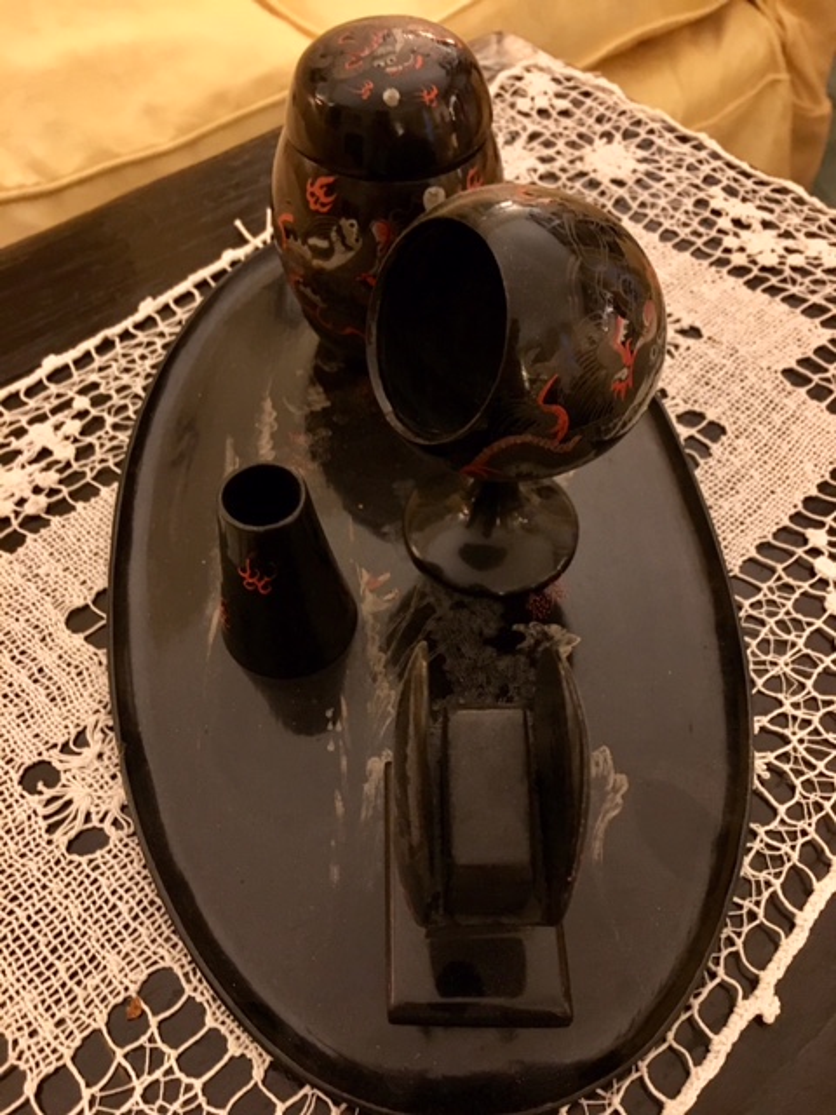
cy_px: 558
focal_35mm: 29
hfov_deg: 48.2
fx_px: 934
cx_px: 418
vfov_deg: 61.7
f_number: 2.2
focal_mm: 4.15
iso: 400
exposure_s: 1/15
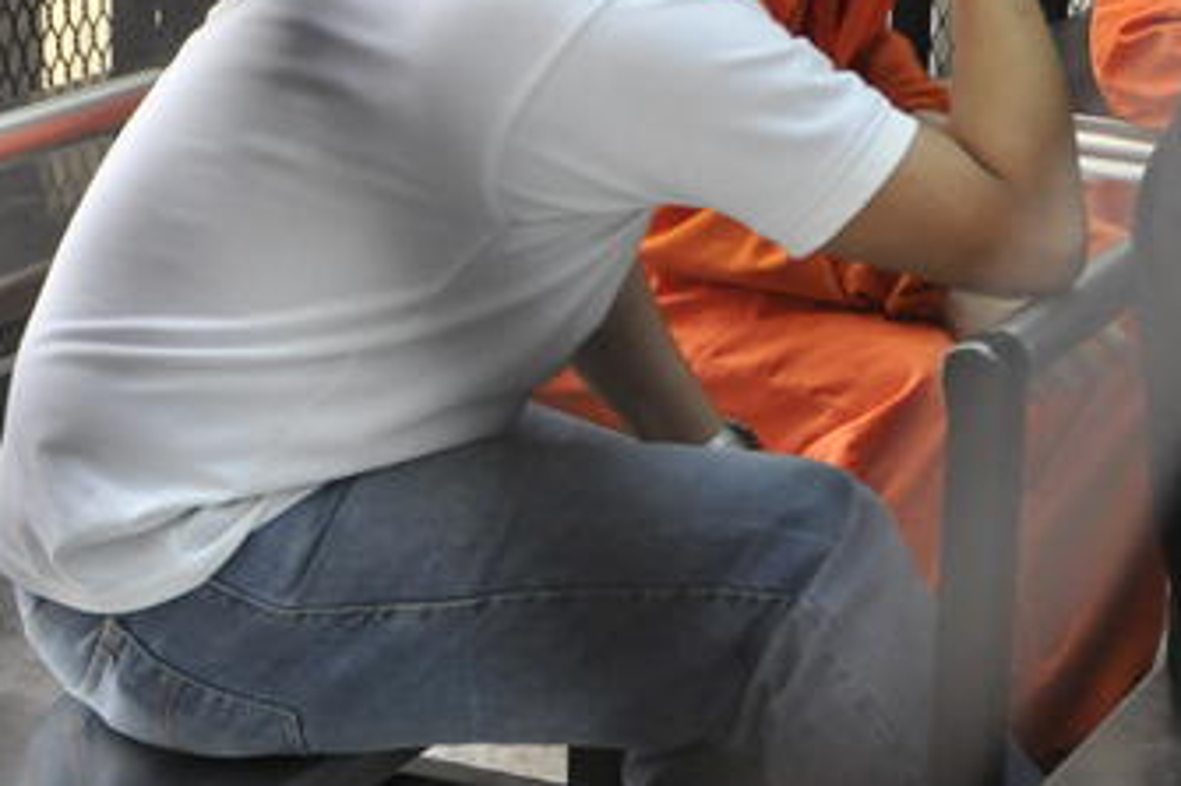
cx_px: 1230
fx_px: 3869
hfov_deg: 16.9
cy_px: 72
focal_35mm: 118
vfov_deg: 11.5
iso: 1250
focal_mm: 28
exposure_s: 1/80
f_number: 3.2
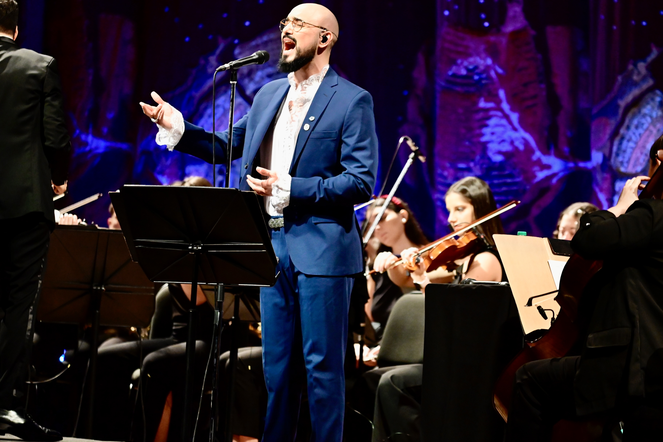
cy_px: 174
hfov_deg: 9.5
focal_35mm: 217
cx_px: 358
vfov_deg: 6.3
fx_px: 3996
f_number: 4
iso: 6400
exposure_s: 1/320
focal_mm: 175
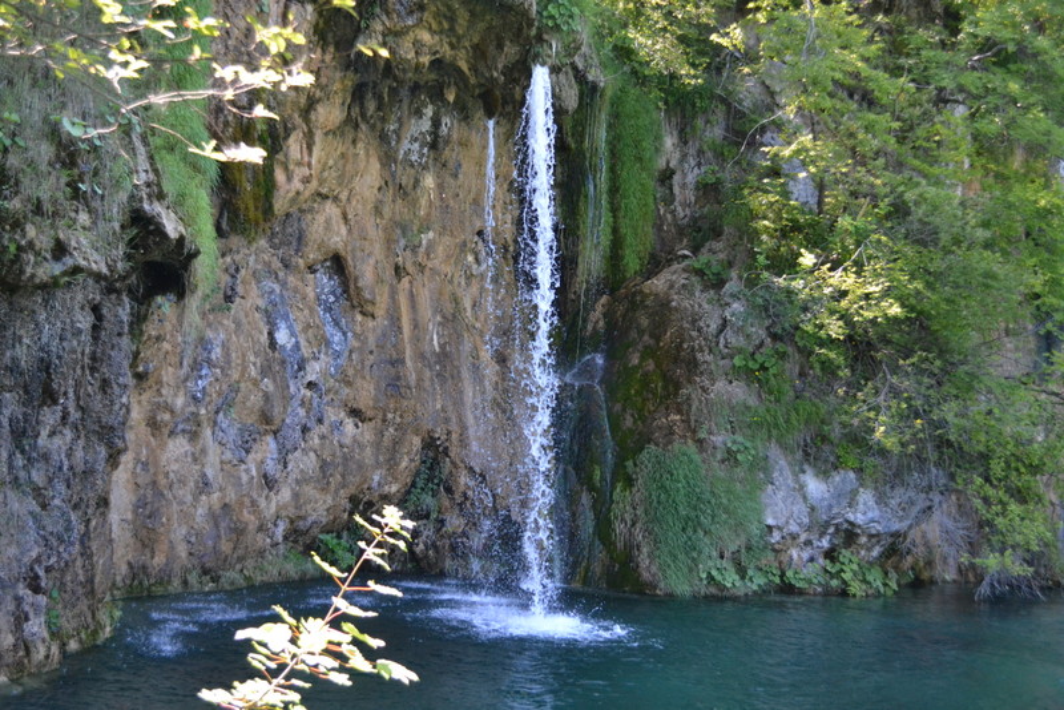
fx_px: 1286
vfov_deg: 30.9
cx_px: 532
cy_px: 355
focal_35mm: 44
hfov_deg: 44.9
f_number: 4.5
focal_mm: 29
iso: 2000
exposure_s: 1/500
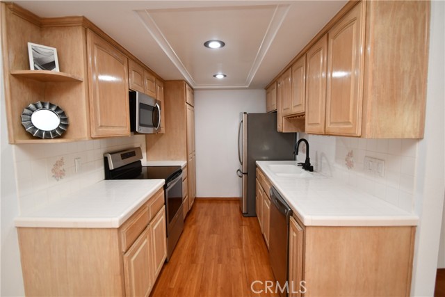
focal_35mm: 16
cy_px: 148
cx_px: 222
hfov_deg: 96.7
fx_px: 198
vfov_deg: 73.8
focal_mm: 11
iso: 400
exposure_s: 1/60
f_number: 4
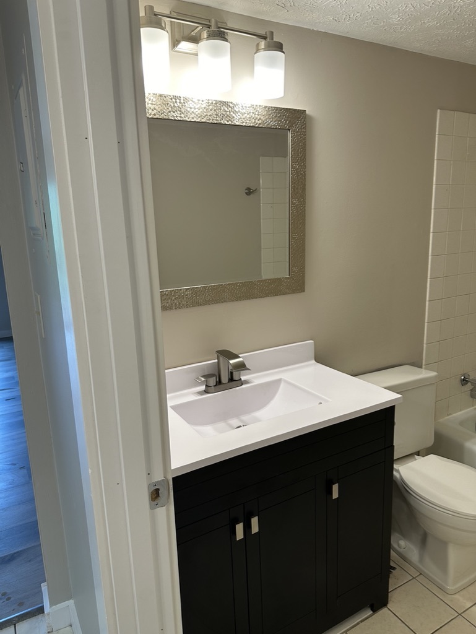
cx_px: 238
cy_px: 317
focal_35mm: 24
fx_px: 440
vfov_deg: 71.6
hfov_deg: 56.9
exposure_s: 1/120
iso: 100
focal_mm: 6.86
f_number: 1.78
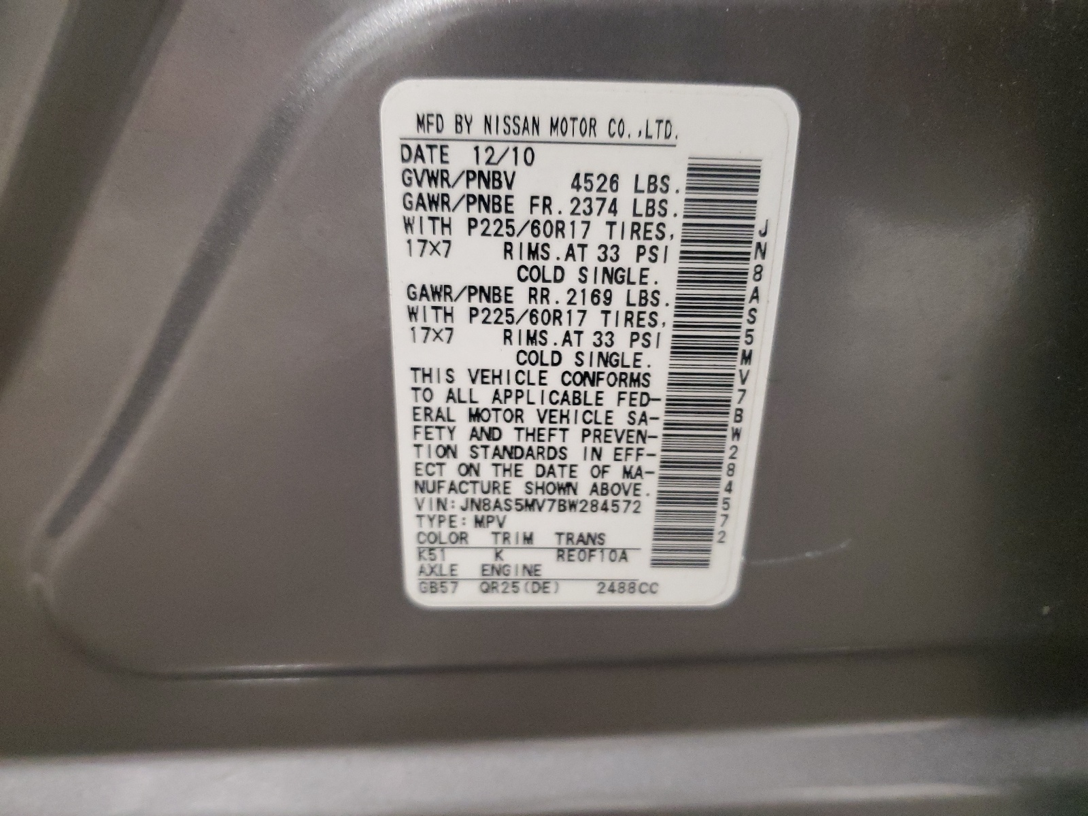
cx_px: 544
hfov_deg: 67.3
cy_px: 408
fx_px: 817
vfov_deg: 53.1
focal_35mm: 26
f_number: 1.5
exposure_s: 1/60.2
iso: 421
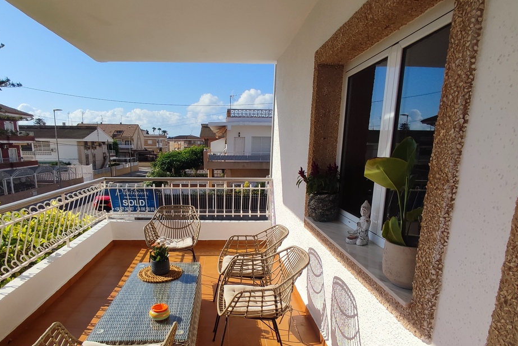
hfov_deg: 75.7
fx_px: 331
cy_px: 227
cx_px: 224
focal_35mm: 23
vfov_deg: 54.2
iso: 50
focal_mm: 1.65
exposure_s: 1/2182
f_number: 2.2
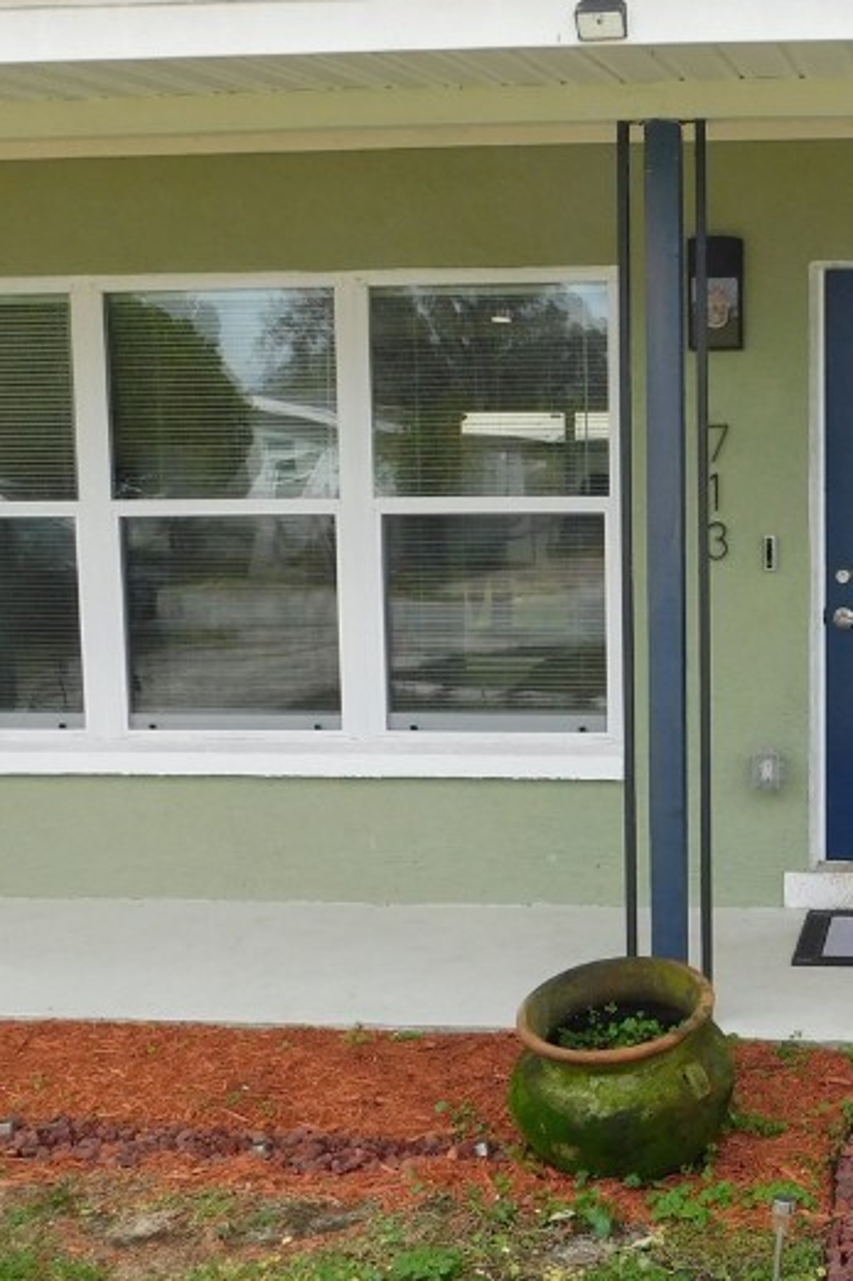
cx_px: 855
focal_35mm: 47
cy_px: 691
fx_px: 1671
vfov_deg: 41.9
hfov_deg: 27.0
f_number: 3
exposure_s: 1/640
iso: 125
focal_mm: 4
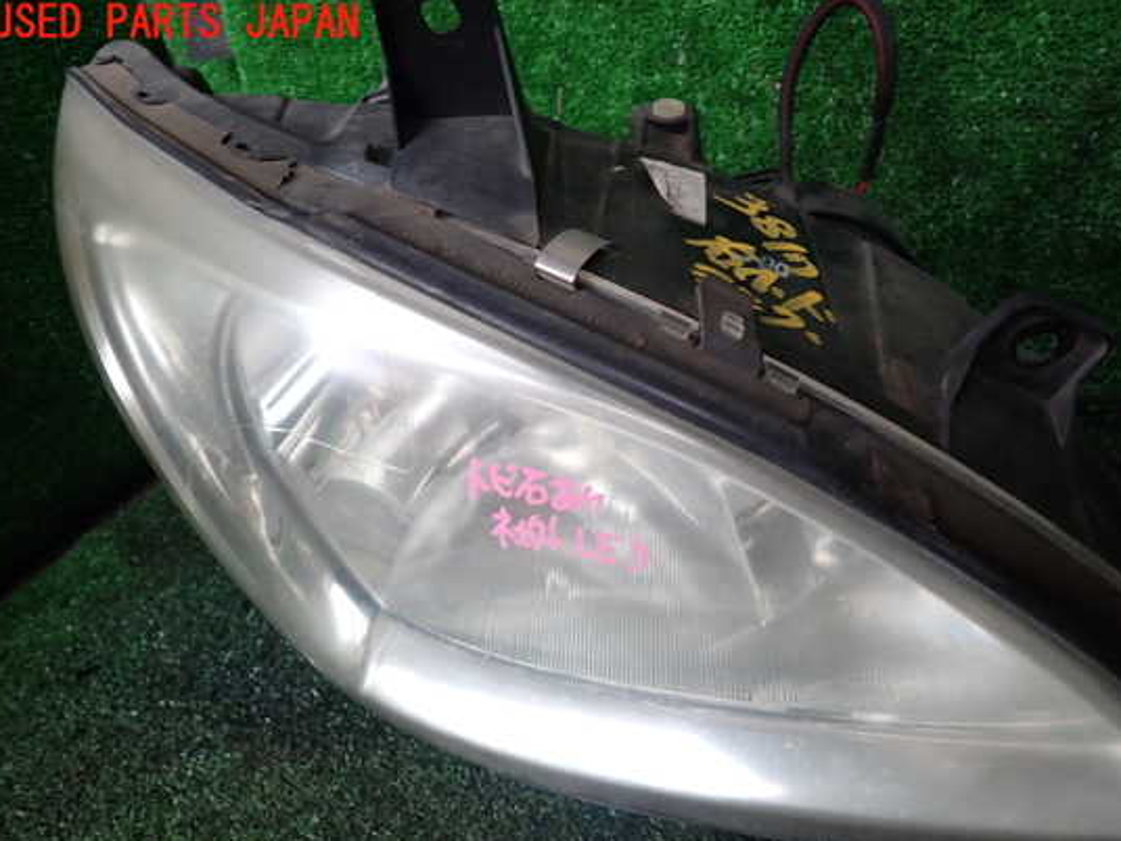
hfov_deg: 63.3
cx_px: 607
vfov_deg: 49.6
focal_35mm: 28
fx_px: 907
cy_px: 469
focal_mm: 4.5
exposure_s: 1/40
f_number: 2
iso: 200
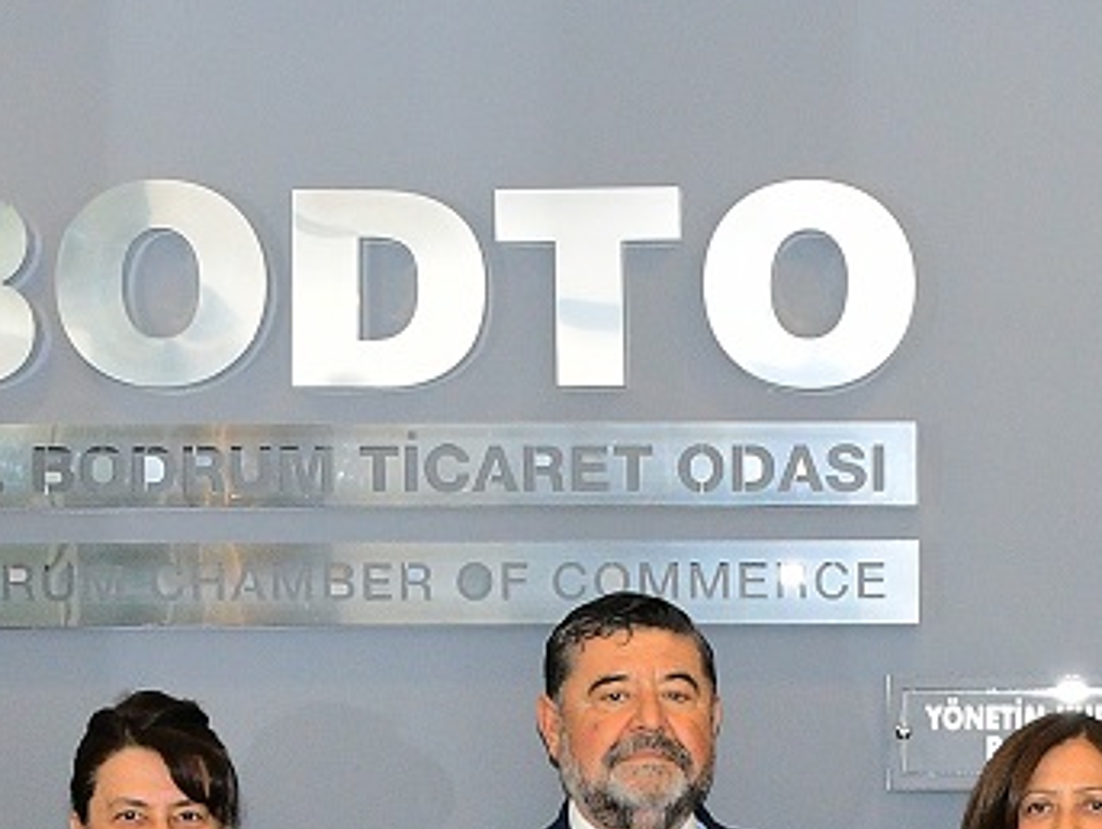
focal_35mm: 129
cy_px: 1268
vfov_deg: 11.0
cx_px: 1179
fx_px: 4111
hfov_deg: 14.9
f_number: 6.3
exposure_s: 1/125
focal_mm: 24
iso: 1250
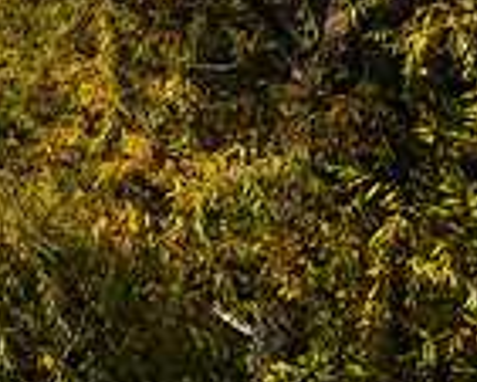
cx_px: -792
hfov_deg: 13.3
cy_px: -421
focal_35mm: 64
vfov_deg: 16.6
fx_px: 904
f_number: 8
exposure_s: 1/320
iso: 100
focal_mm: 12
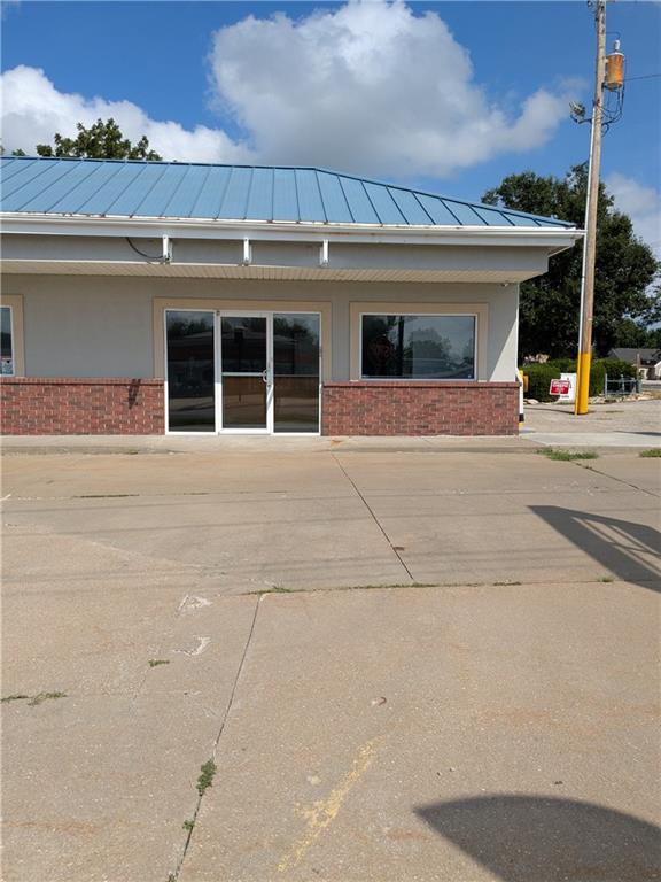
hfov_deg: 51.4
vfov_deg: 65.3
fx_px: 687
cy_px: 441
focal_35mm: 27
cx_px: 330
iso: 58
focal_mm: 4.38
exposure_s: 1/5848
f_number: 1.73
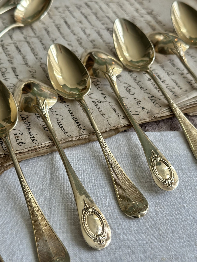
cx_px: 98
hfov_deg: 30.3
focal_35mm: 48
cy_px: 131
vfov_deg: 39.7
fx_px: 364
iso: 64
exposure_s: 1/130
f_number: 1.78
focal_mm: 6.86
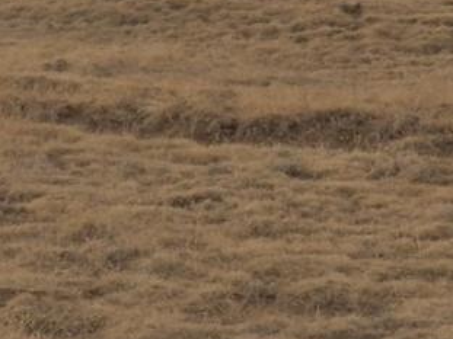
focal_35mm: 257
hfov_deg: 7.7
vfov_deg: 5.7
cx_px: 68
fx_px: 3362
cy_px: -218
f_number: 4
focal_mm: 8.9
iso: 125
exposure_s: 1/1600
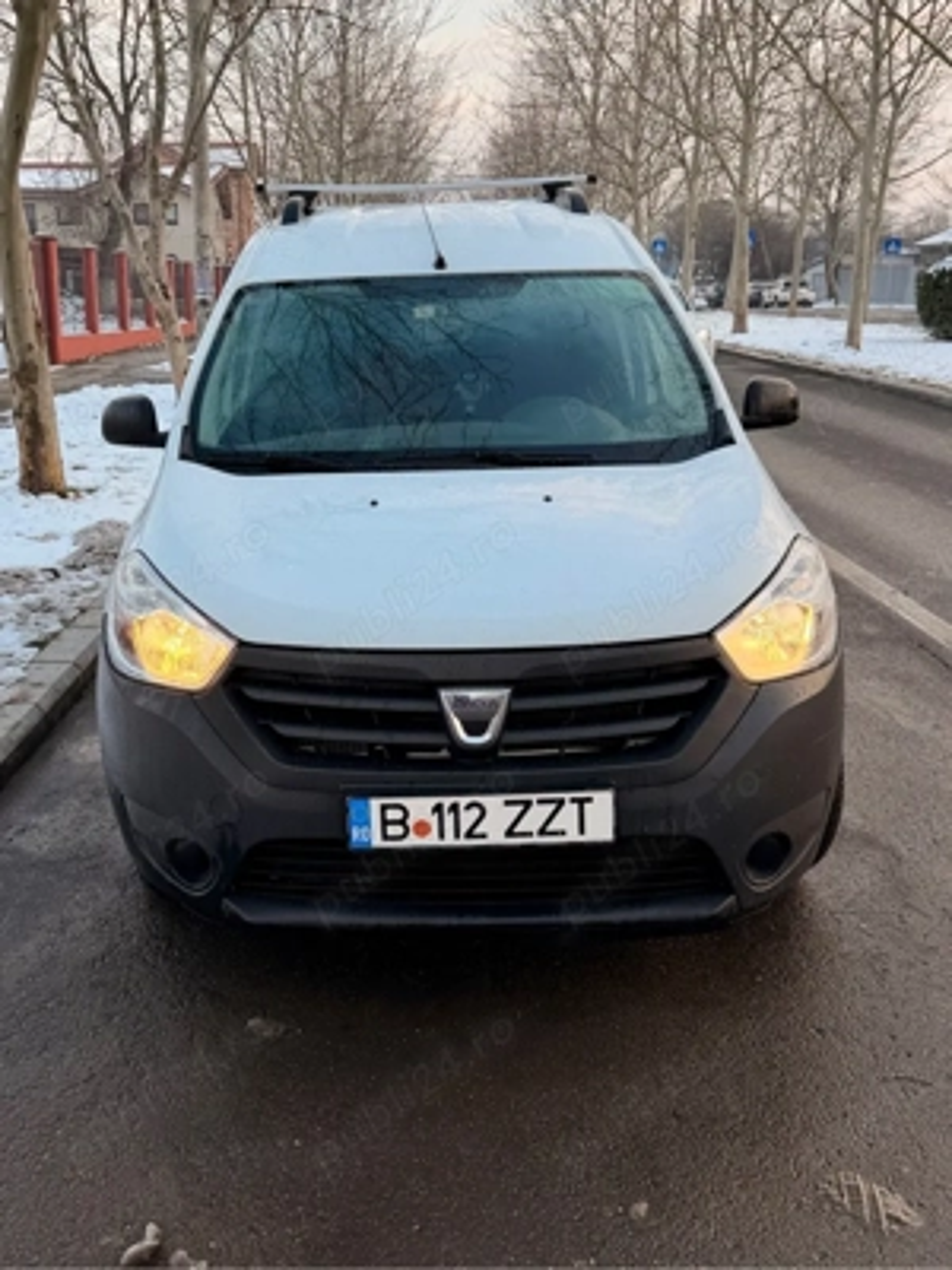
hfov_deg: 56.8
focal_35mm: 24
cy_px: 635
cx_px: 476
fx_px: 880
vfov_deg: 71.6
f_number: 1.78
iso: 64
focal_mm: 6.76
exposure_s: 1/251
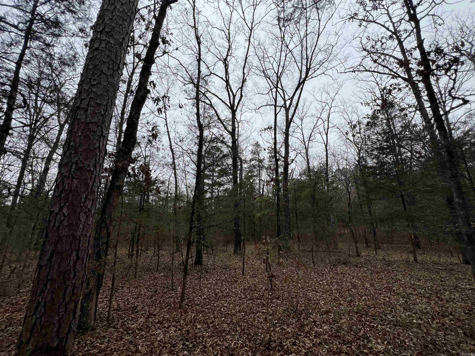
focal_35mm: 13
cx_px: 238
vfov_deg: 89.9
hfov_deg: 106.2
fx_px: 178
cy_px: 178
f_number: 1.8
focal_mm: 1.57
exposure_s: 1/528
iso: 32
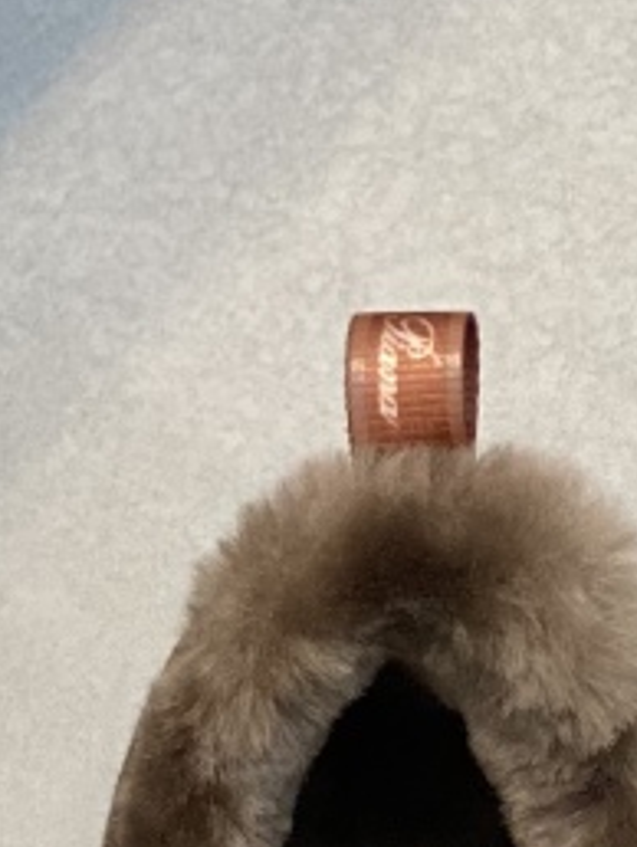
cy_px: 1789
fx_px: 7104
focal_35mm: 290
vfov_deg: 6.6
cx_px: -177
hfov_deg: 5.1
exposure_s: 1/100
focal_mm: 6
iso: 200
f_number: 2
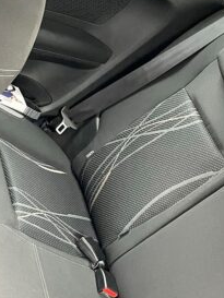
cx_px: 77
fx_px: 517
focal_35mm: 60
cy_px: 319
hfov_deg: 24.3
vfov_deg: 29.4
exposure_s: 1/60
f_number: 1.6
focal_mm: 4.2
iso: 400
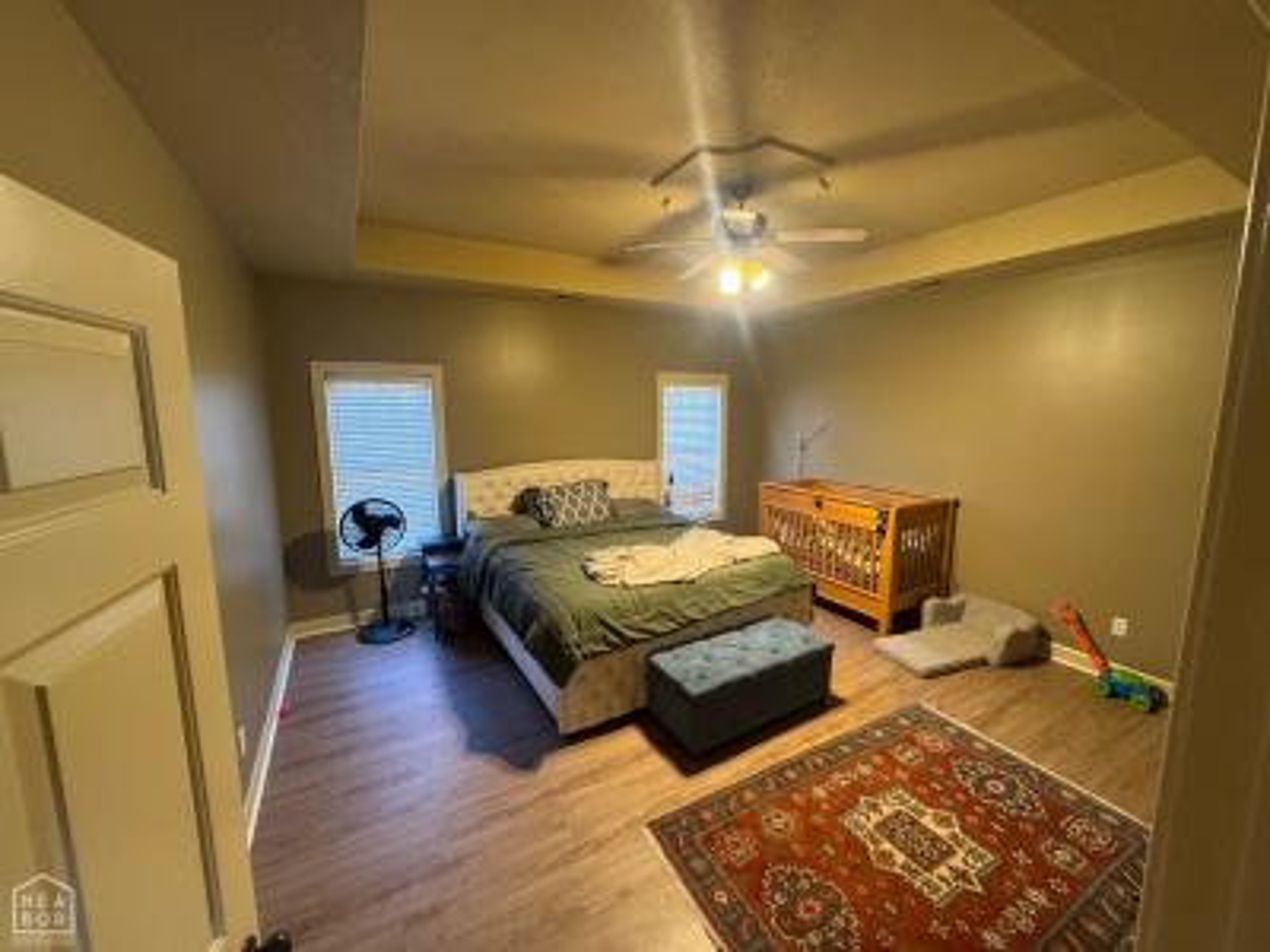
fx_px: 514
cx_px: 635
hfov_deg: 102.1
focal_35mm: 14
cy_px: 476
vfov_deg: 85.7
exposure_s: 1/60
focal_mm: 2.22
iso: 400
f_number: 2.2
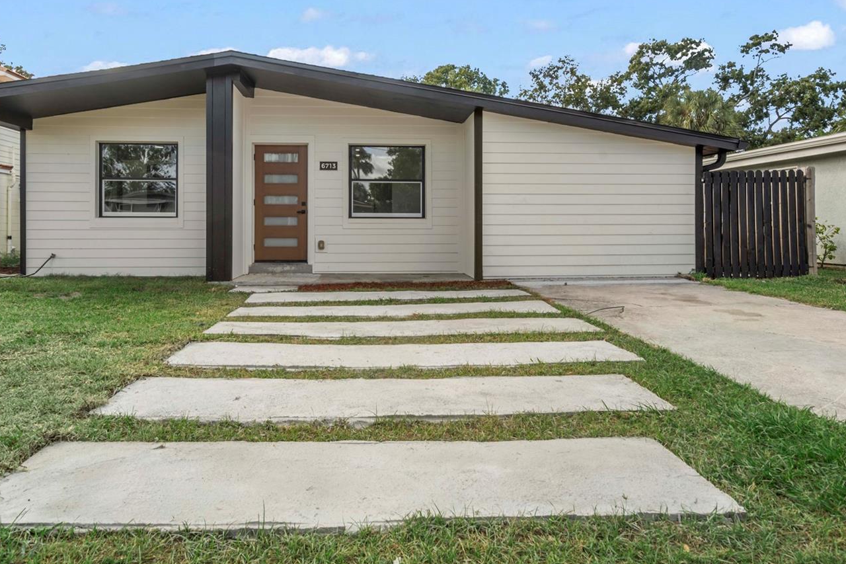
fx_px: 587
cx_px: 393
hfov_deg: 71.4
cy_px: 228
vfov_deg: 51.0
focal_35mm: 25
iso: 200
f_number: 9
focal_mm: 20
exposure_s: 1/100
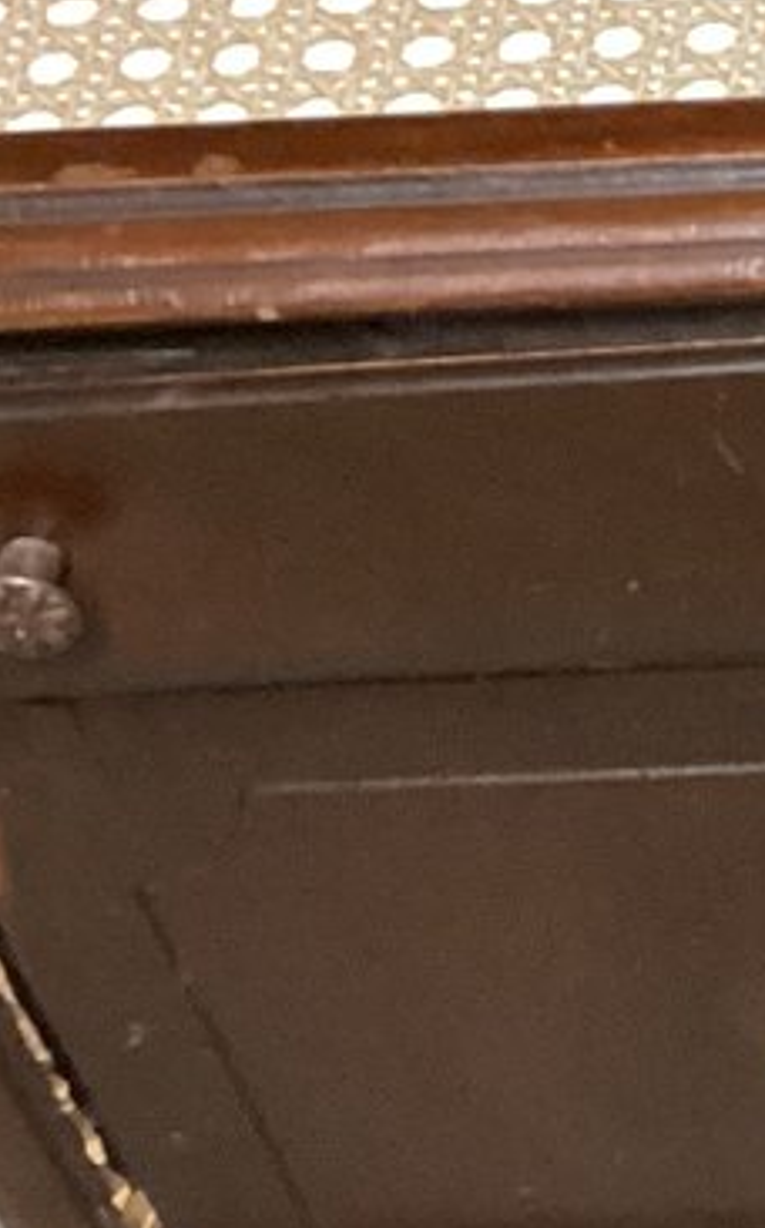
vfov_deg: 15.3
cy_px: 196
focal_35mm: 136
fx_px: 4547
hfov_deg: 8.3
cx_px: 2209
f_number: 2.4
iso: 320
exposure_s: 1/40
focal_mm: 3.3
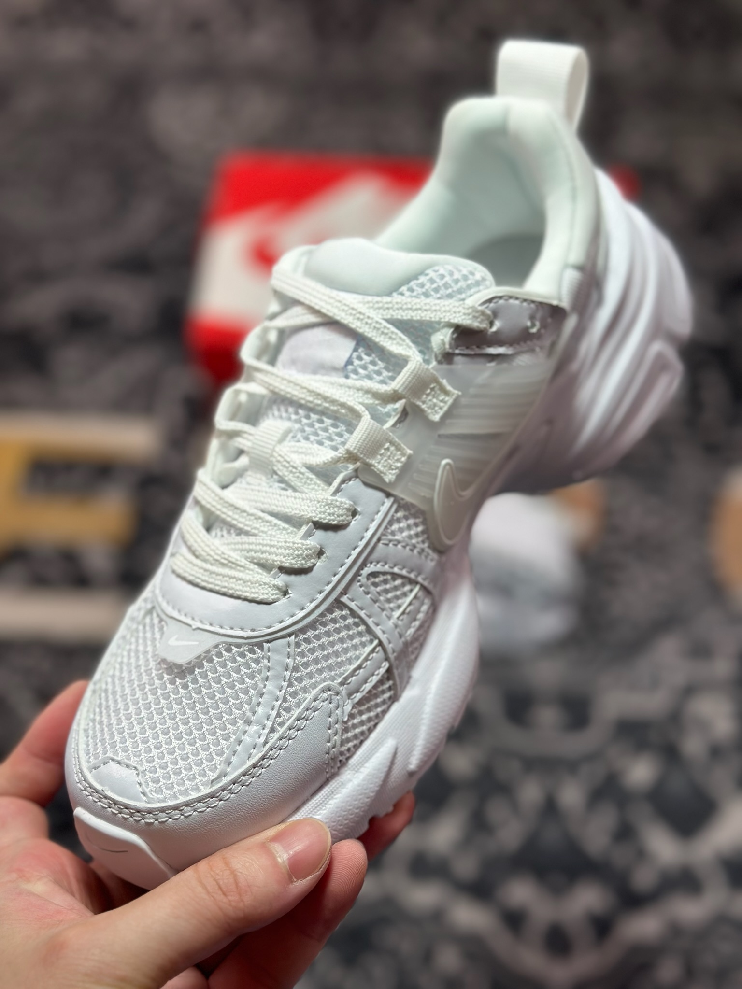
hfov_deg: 30.3
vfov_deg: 39.7
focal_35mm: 48
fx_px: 1372
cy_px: 494
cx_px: 371
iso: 80
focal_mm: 6.86
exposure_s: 1/887
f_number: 1.78
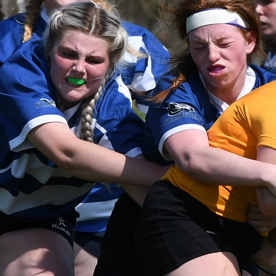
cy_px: 128
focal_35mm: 494
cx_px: 167
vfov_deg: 3.5
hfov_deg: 3.5
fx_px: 4456
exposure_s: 1/1250
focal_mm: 200
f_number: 9
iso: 360
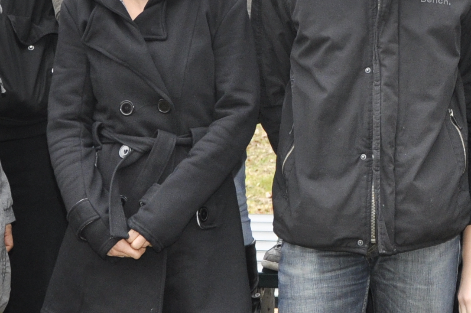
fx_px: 1934
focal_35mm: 148
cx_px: 378
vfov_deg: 9.2
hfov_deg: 13.8
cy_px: -26
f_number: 5
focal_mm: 25
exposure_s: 1/60
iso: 400
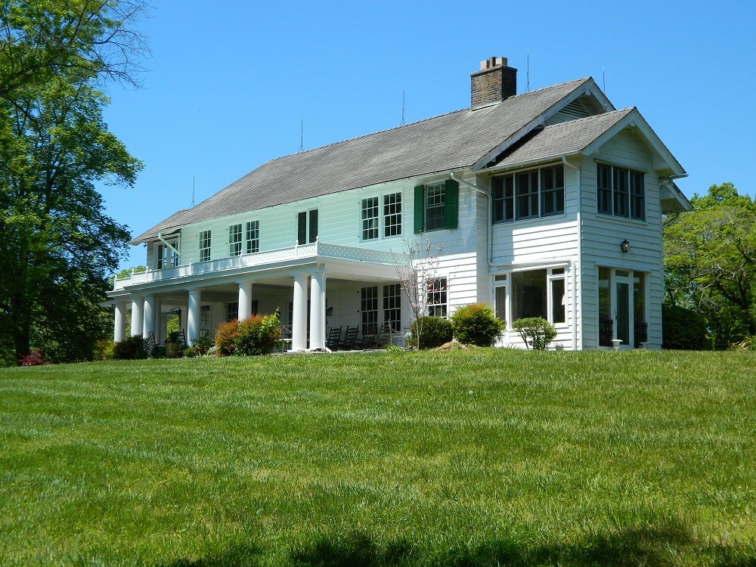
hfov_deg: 33.8
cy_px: 284
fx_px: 1245
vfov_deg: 25.7
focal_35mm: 57
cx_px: 378
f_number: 3.8
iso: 80
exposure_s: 1/800
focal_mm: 10.2
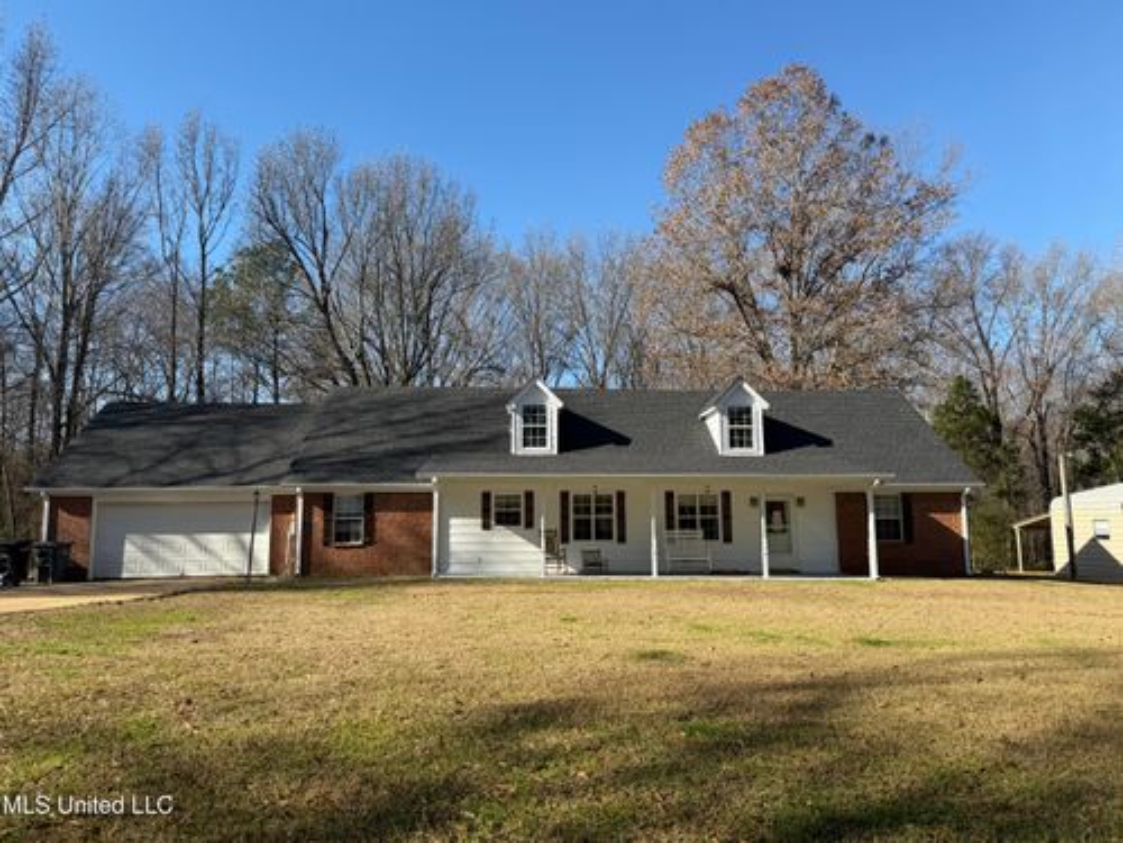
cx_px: 562
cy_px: 422
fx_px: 779
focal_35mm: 24
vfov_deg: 56.8
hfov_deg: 71.6
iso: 80
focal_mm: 6.76
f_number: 1.78
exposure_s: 1/2370
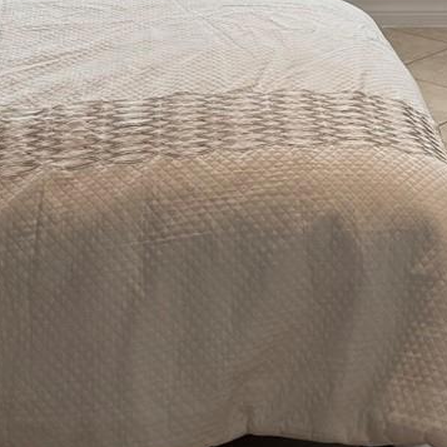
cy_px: -170
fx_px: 1388
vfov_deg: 17.0
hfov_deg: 18.3
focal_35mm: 95
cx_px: 293
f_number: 1.78
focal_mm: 6.76
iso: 64
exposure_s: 1/281
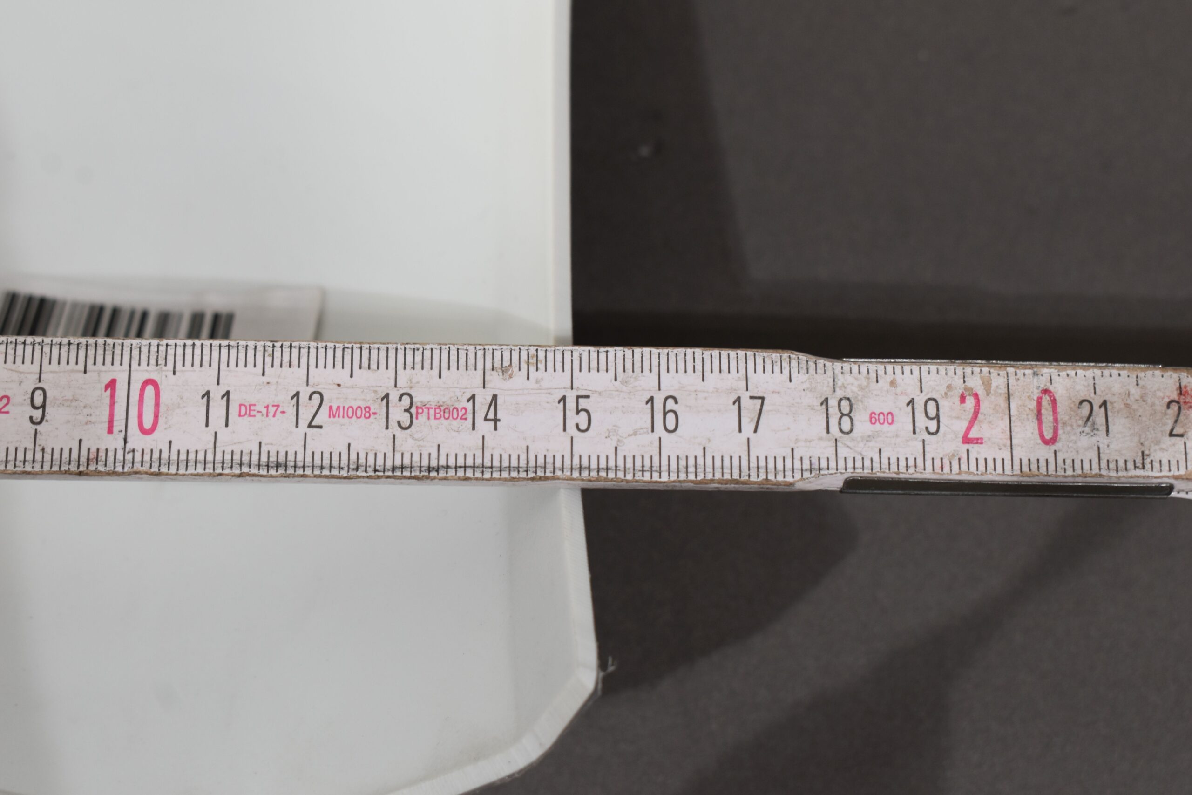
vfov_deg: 19.7
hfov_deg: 29.2
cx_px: 596
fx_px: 2285
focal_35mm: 69
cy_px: 398
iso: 400
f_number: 8
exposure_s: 1/60
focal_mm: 46
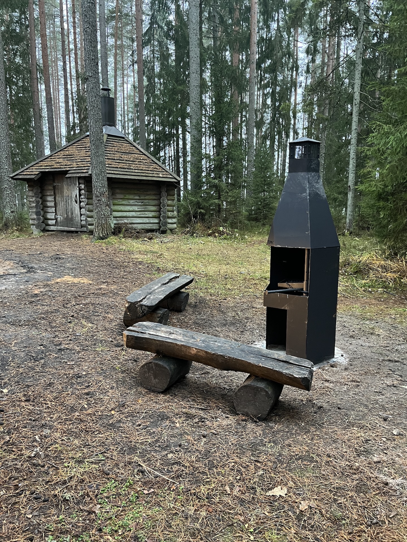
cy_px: 271
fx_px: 408
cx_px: 204
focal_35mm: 26
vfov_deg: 67.3
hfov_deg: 53.1
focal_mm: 5.1
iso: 640
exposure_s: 1/38
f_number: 1.6
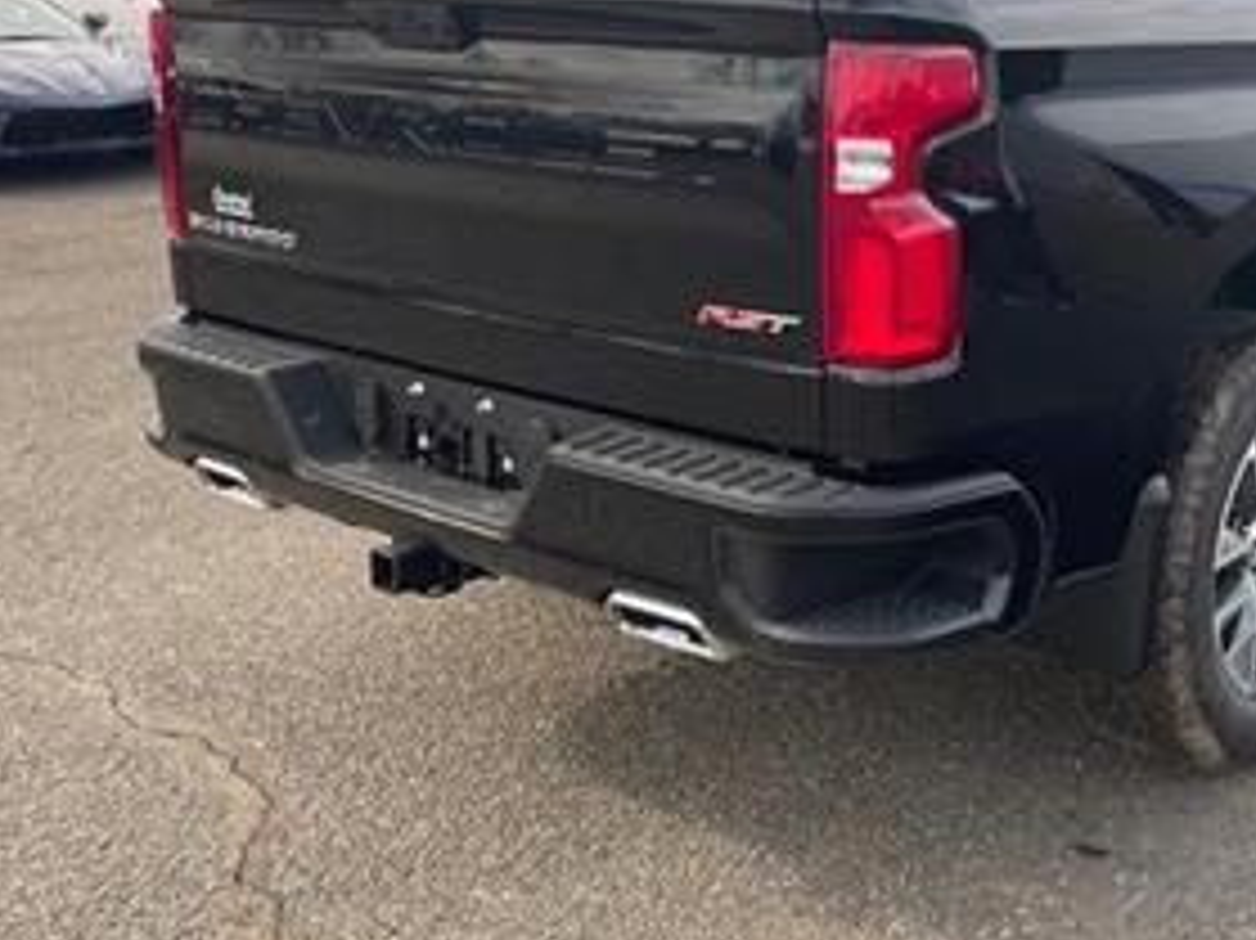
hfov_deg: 39.3
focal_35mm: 47
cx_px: 950
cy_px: 297
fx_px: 1705
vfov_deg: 30.6
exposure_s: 1/421
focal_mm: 4.2
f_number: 1.6
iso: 32
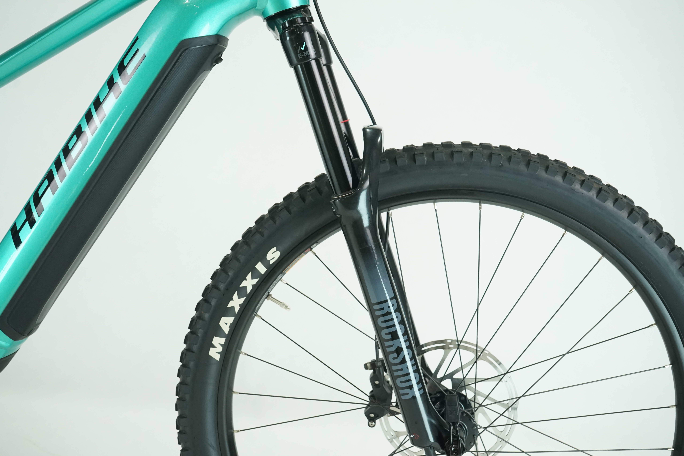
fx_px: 722
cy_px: 232
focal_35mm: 38
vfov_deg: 35.1
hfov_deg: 50.7
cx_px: 348
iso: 2500
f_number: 7.1
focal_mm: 37
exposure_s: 1/200
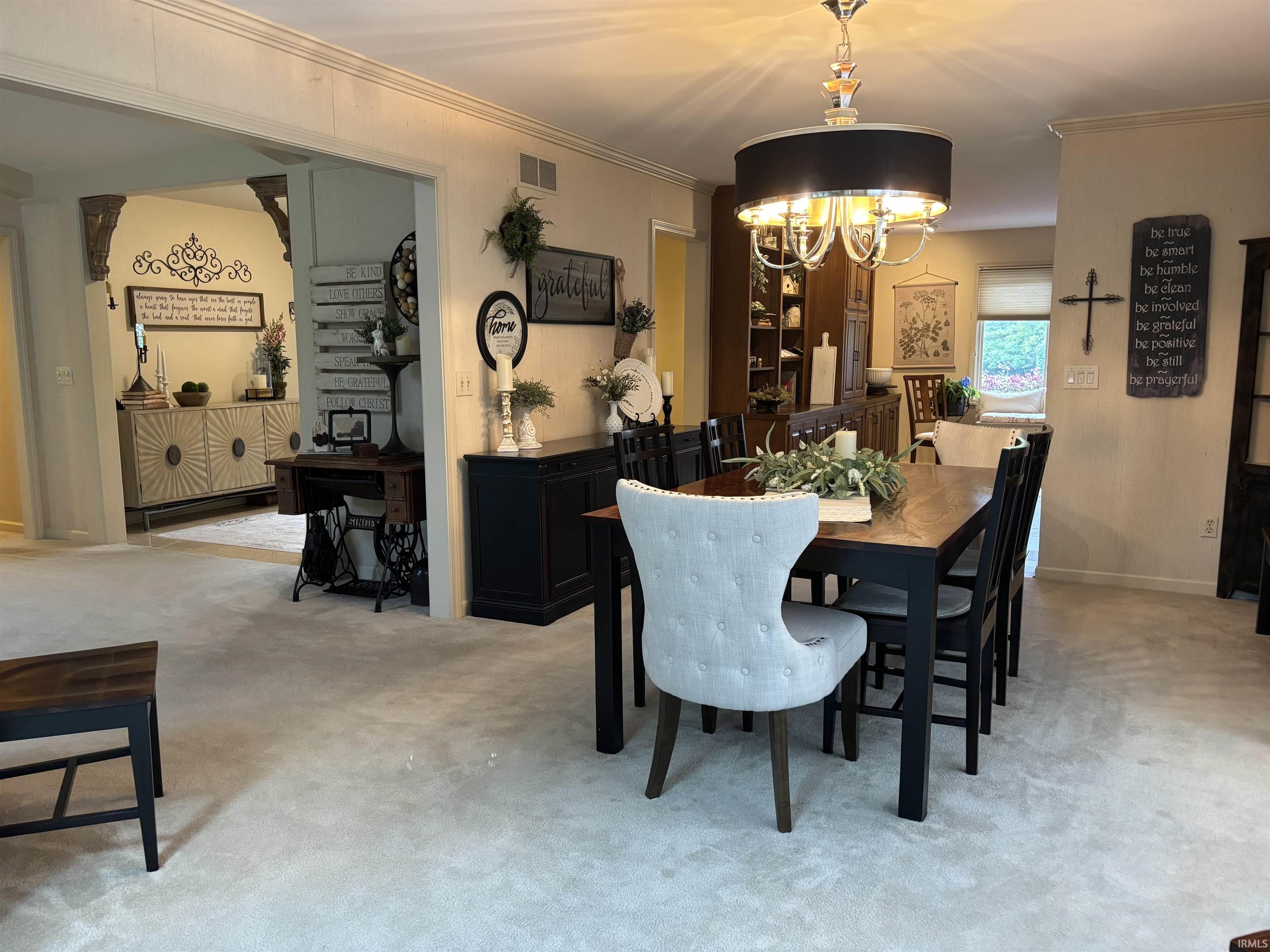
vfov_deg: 53.1
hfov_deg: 67.3
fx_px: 954
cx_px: 635
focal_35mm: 26
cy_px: 476
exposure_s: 1/60
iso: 320
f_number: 1.6
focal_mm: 5.96
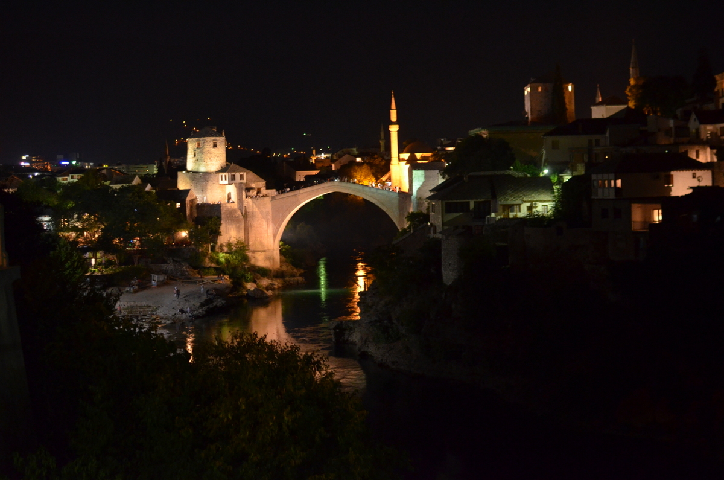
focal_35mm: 52
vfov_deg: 25.6
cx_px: 362
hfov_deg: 37.9
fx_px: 1054
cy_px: 240
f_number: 2.8
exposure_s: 1/10
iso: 2000
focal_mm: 35
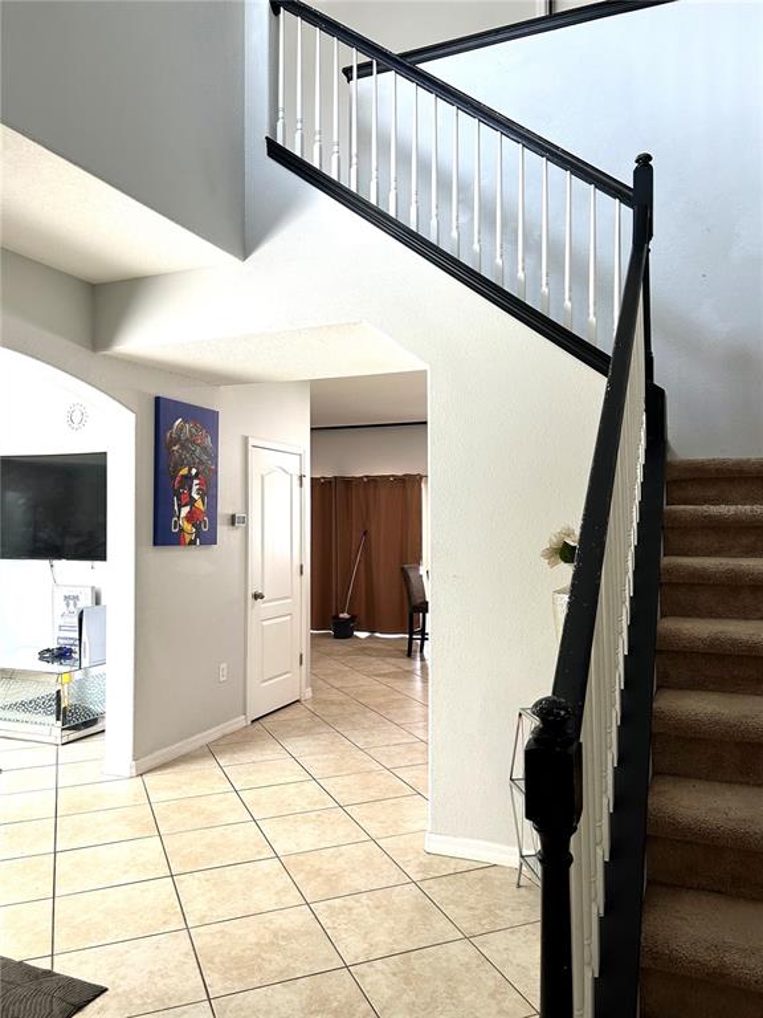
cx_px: 382
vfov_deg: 67.3
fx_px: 764
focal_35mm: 26
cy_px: 509
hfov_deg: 53.1
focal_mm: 5.7
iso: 100
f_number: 1.5
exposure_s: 1/60
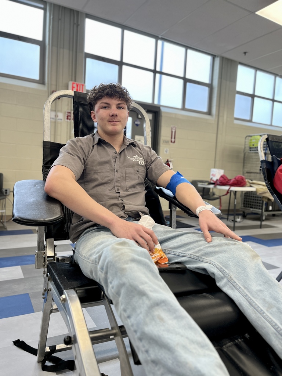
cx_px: 141
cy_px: 188
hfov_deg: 53.1
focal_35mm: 26
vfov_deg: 67.3
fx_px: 282
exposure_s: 1/120
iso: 64
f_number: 1.6
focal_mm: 5.1
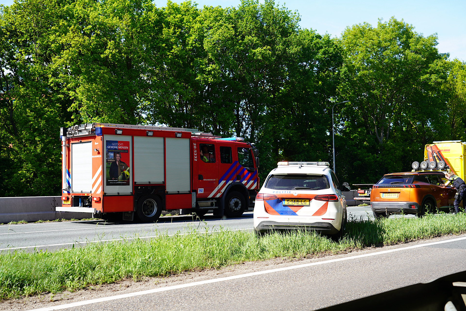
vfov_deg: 29.2
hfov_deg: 42.7
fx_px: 595
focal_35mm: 46
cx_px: 233
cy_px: 156
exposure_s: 1/200
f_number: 5
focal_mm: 46
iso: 100
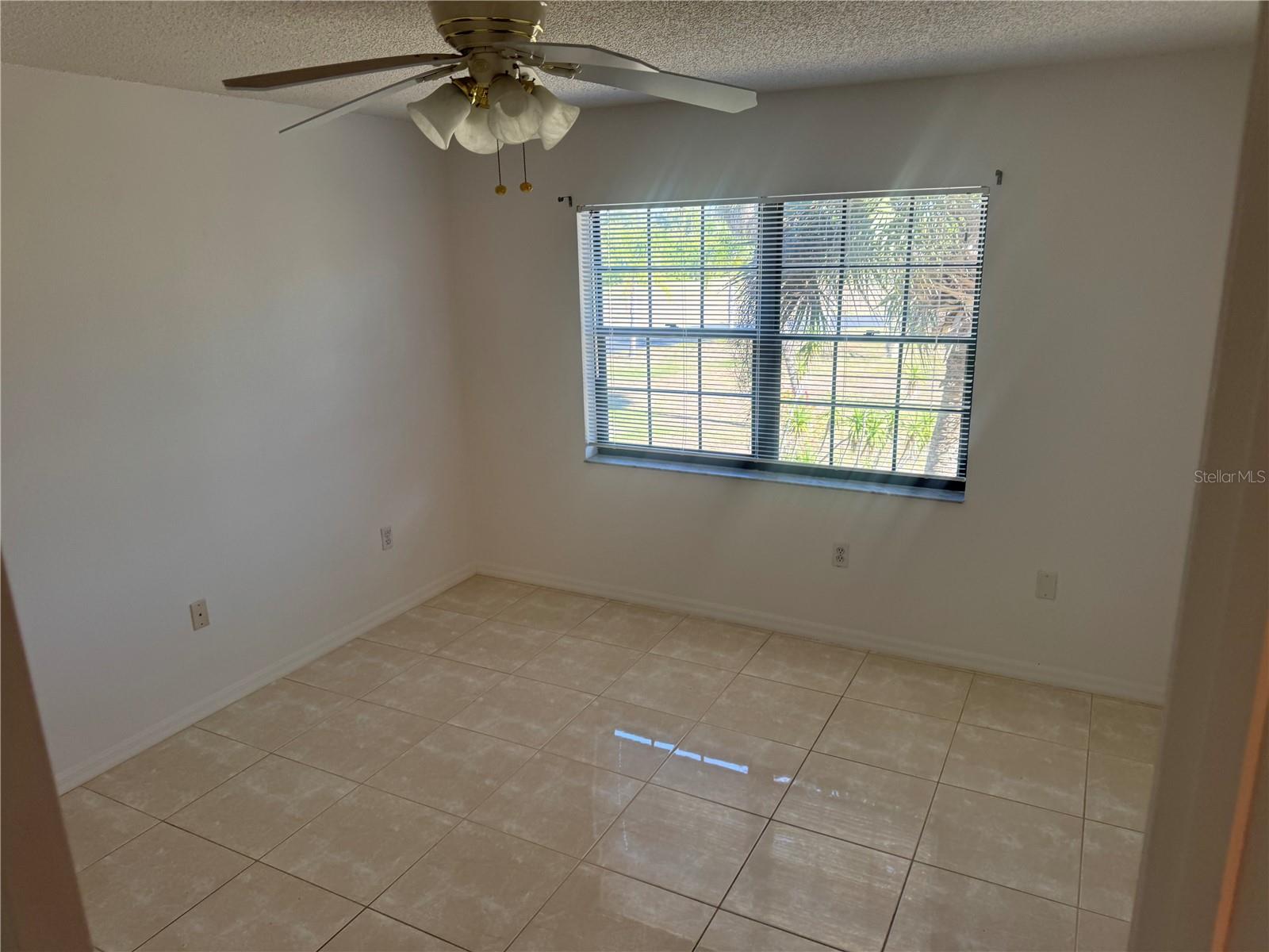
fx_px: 880
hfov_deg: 71.6
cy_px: 476
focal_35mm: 24
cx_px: 634
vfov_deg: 56.8
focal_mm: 6.76
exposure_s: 1/131
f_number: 1.78
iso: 100
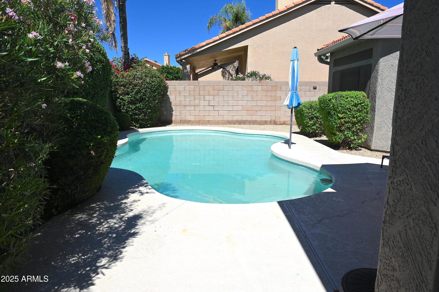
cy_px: 146
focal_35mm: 24
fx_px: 292
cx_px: 220
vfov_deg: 53.1
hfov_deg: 73.8
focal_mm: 24
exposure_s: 1/1000
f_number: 16
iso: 800
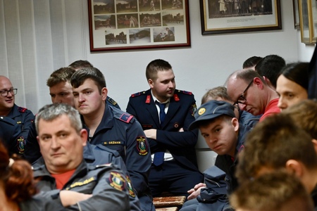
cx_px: 158
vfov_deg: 10.5
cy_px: 106
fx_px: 1145
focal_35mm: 130
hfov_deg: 15.8
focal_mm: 130
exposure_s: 1/60
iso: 3600
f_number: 6.3
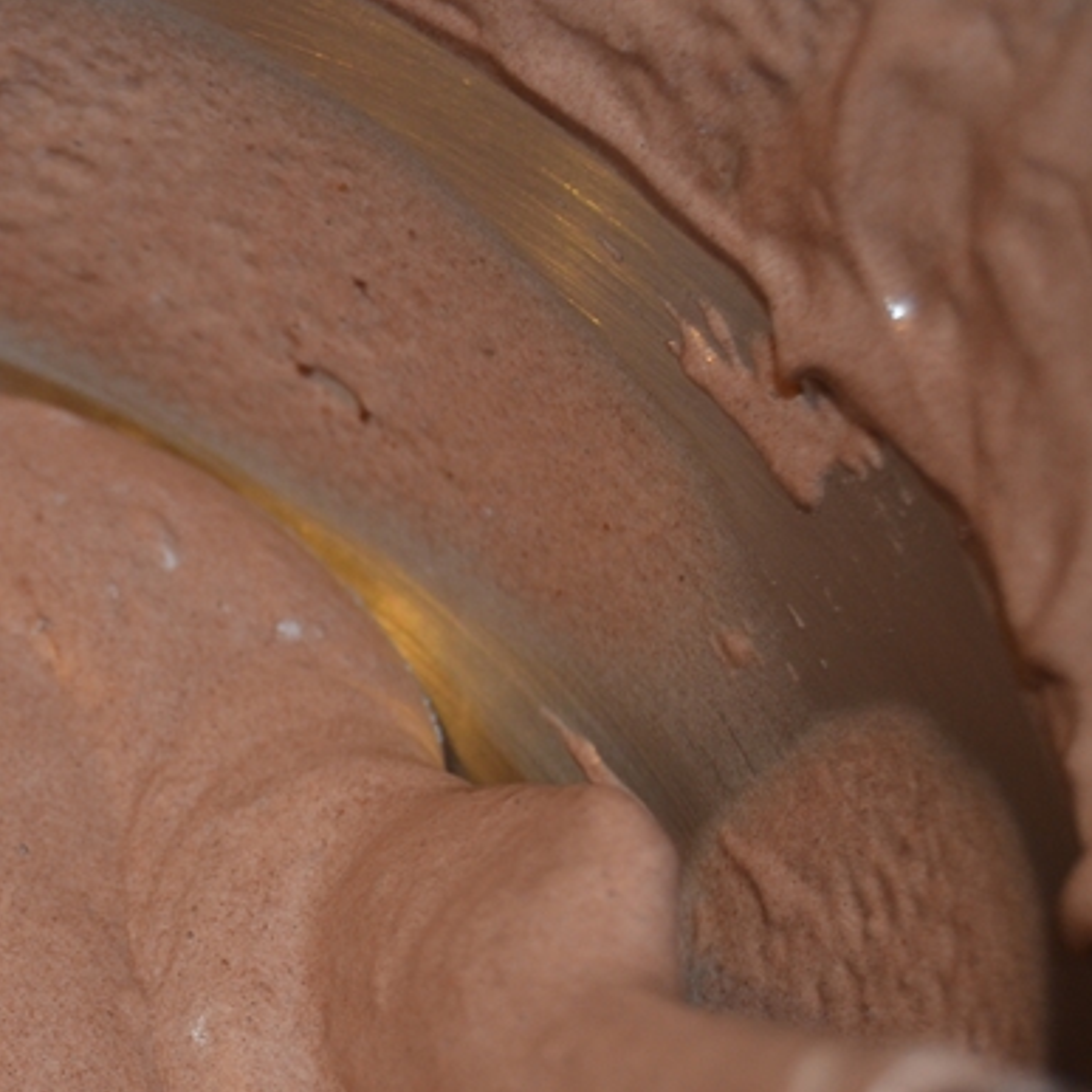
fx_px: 3284
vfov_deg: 18.8
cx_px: -178
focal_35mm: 92
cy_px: 751
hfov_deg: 18.0
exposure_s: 1/60
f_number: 4
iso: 560
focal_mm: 28
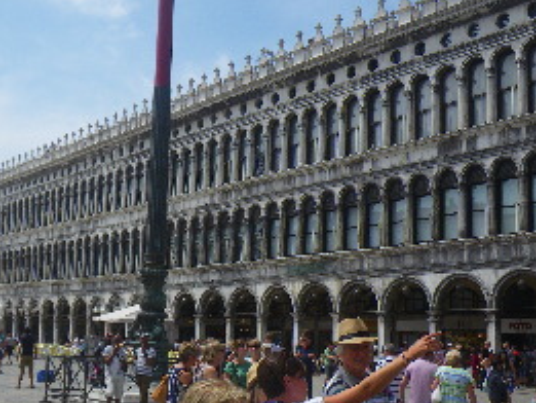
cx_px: 193
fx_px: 775
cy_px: 228
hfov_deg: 37.9
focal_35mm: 50
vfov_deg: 29.1
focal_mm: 6.1
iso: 50
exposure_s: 1/400
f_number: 4.6
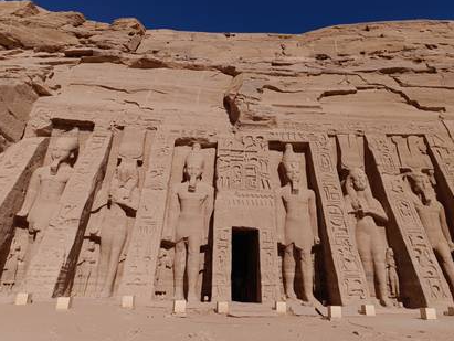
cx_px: 243
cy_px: 160
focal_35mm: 28
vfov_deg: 49.8
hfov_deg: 63.3
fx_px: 368
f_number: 1.65
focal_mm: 6.14
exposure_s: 1/2041
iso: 50
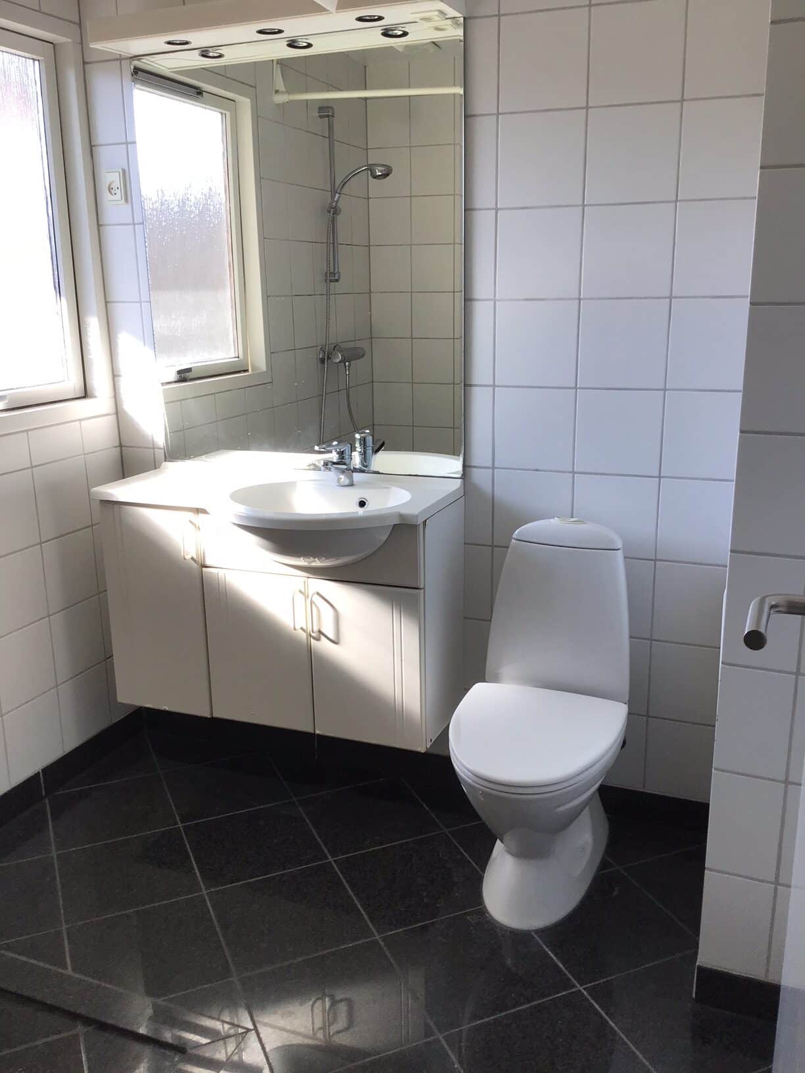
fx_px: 961
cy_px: 536
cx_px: 402
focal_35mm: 31
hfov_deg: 45.4
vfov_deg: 58.4
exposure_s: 1/114
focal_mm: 3.3
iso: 25
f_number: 2.4
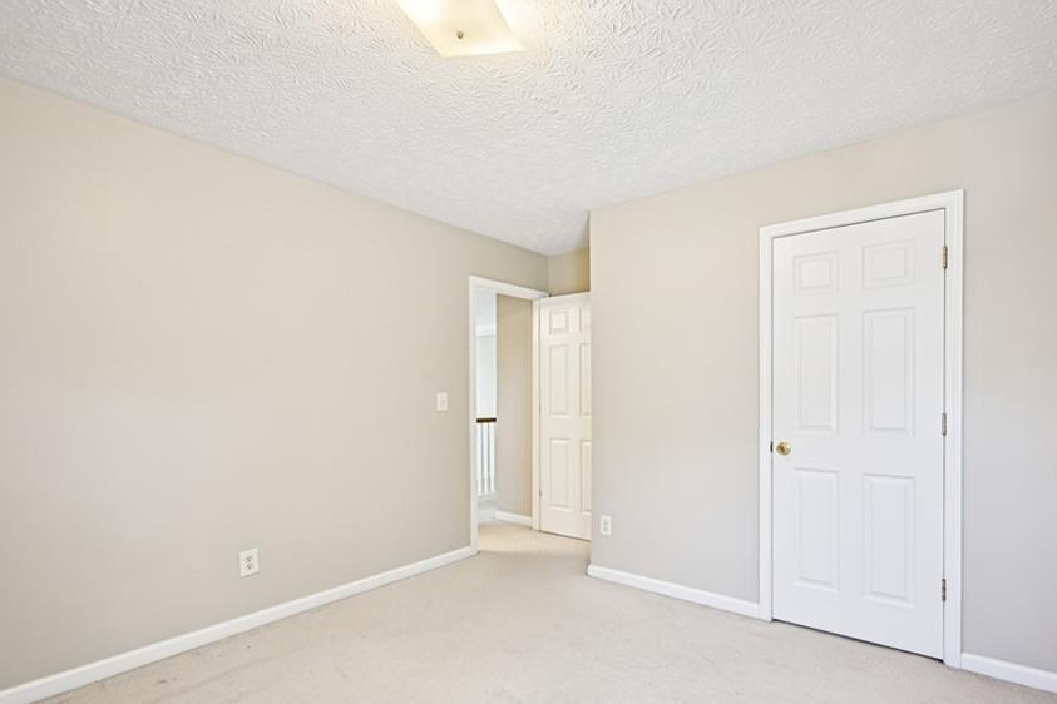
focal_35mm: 17
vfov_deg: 70.0
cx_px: 593
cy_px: 405
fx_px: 499
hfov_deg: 92.8
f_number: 8
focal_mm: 14
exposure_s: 1/15
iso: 250
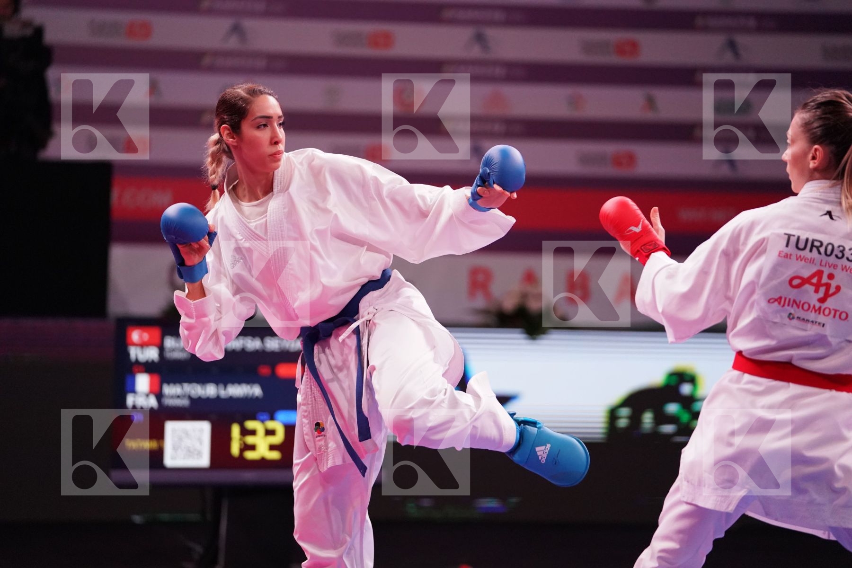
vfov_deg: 8.5
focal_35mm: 162
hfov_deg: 12.7
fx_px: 3834
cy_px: 284
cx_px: 426
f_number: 2.8
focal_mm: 162
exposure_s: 1/1000
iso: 5000
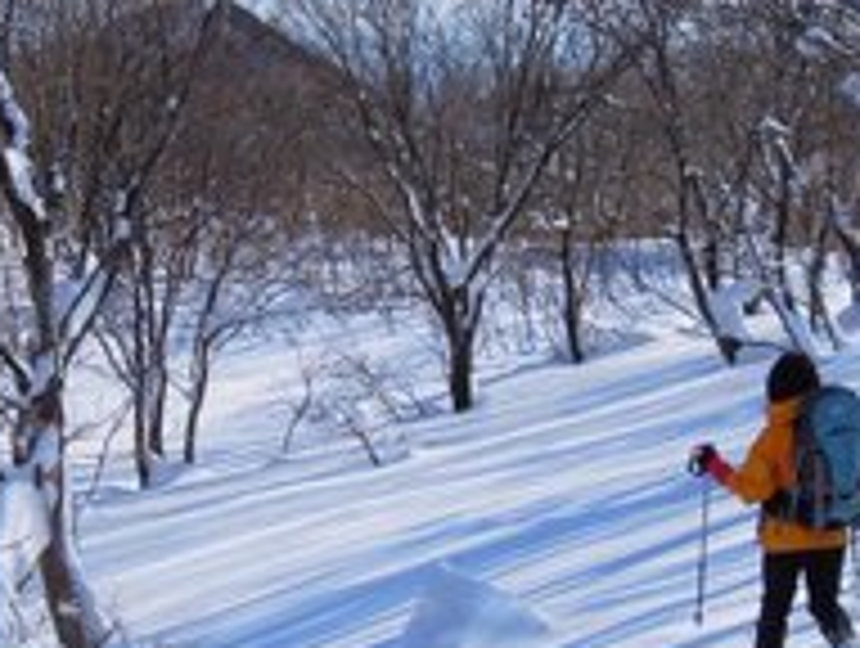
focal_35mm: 94
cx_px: 194
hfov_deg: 20.6
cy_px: 238
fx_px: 2340
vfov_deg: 15.8
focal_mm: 8.1
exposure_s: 1/1250
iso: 160
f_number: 5
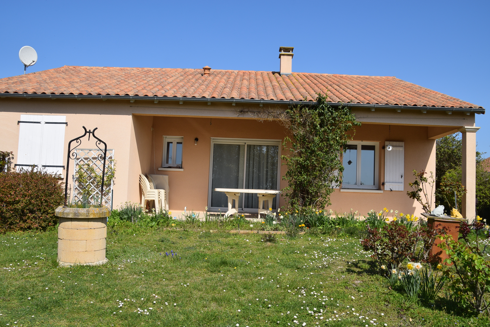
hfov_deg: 59.5
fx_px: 429
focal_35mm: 32
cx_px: 245
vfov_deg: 41.8
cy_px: 164
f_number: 11
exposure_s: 1/500
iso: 200
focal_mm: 21
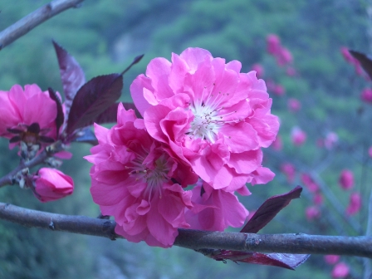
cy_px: 140
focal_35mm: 62
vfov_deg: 23.7
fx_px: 666
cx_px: 186
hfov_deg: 31.2
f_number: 3.5
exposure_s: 1/250
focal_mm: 10.2
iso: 50
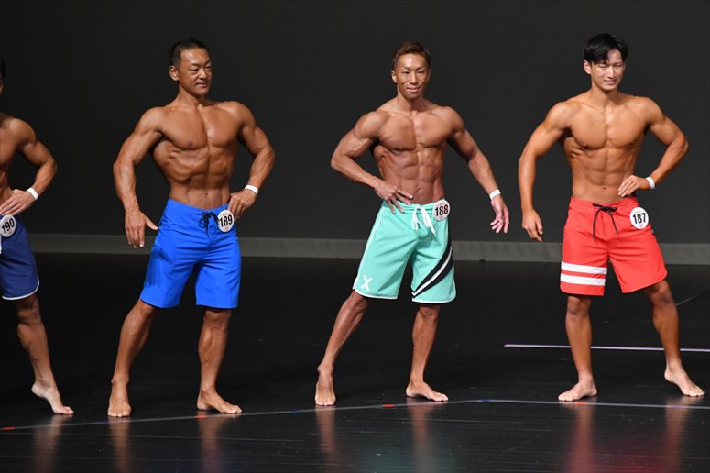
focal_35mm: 315
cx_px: 355
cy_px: 236
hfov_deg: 6.5
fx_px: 6210
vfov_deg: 4.4
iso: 4000
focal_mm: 210
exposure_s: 1/400
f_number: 5.6
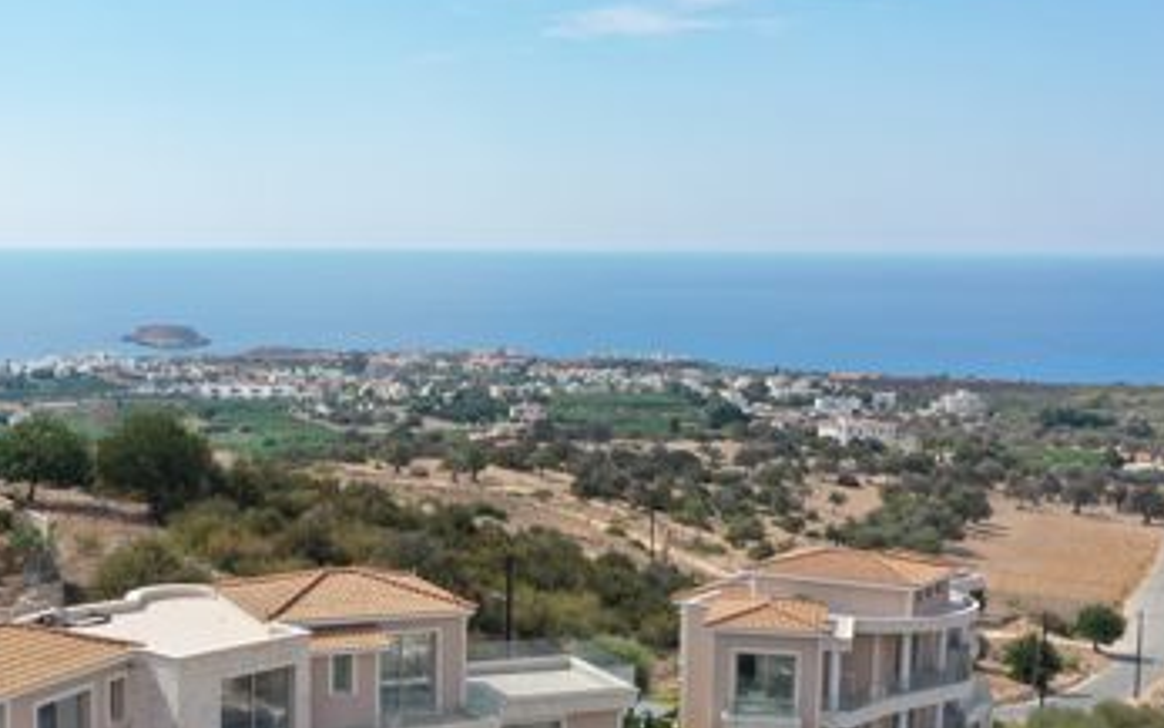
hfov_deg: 34.8
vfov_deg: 22.2
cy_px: 530
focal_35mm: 58
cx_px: 401
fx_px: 1840
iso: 100
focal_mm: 10.26
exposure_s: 1/500
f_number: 5.6
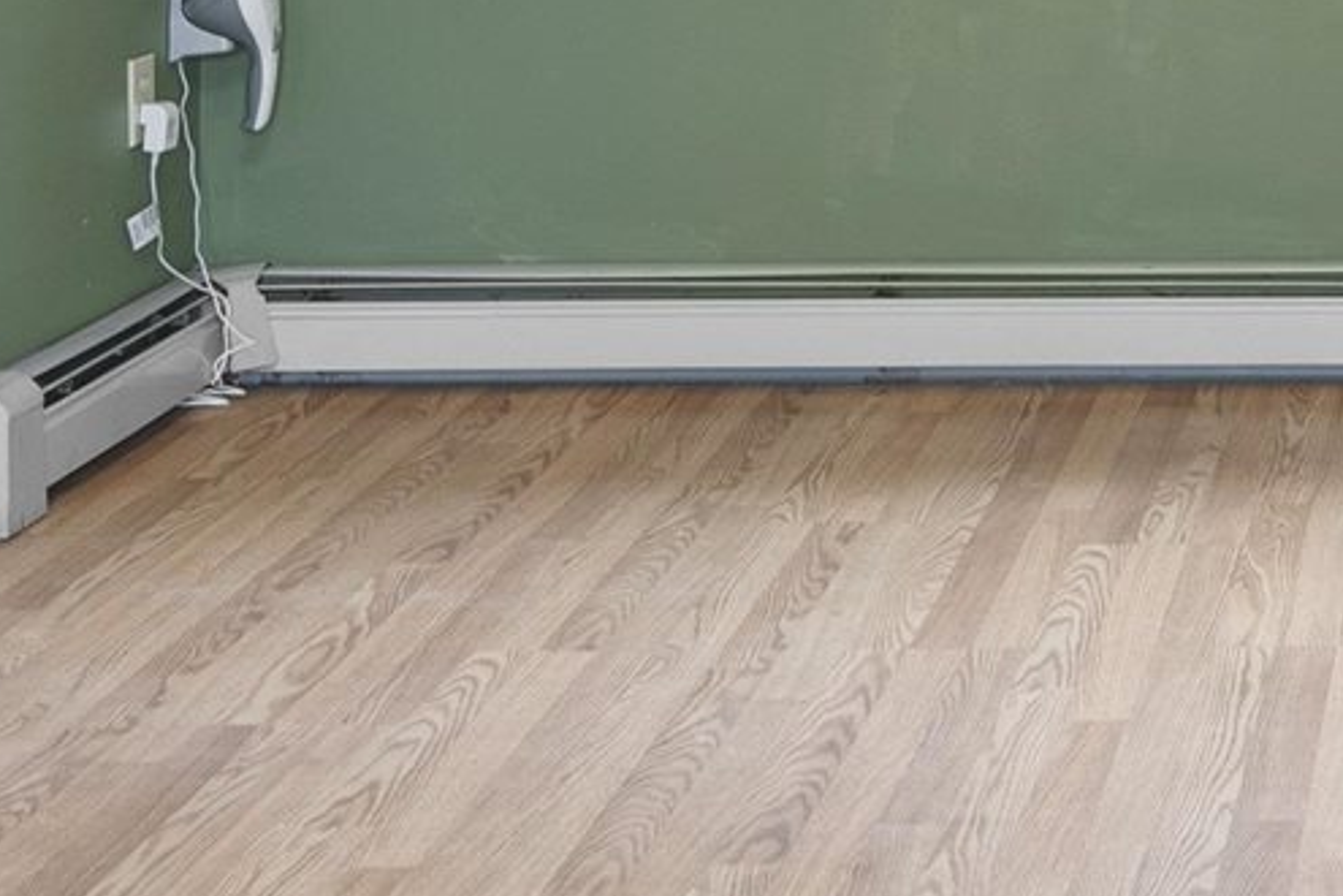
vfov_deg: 13.7
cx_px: 1389
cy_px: -284
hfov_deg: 20.4
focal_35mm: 96
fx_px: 3585
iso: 250
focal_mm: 15.5
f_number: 7.1
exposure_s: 1.6
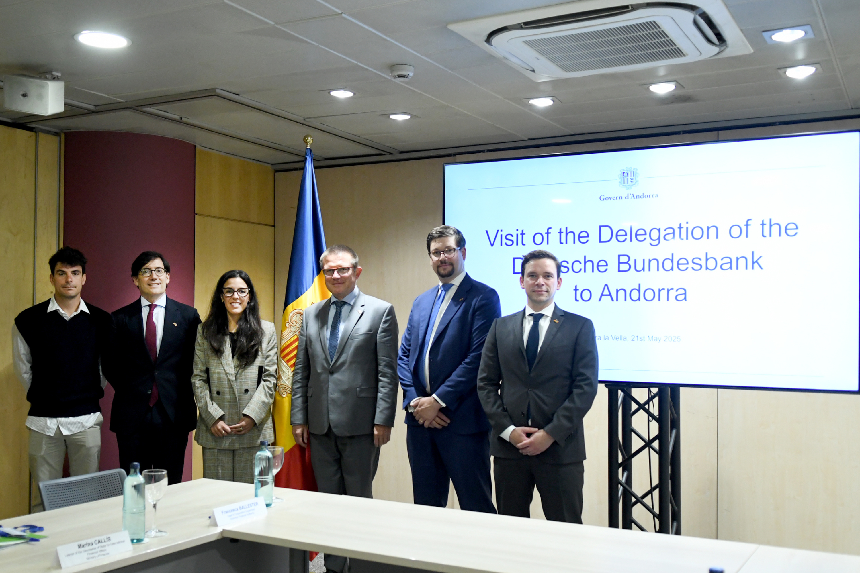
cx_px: 430
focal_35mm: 33
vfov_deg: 40.0
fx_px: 788
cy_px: 286
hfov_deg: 57.2
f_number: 2.8
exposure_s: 1/200
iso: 2000
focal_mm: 22
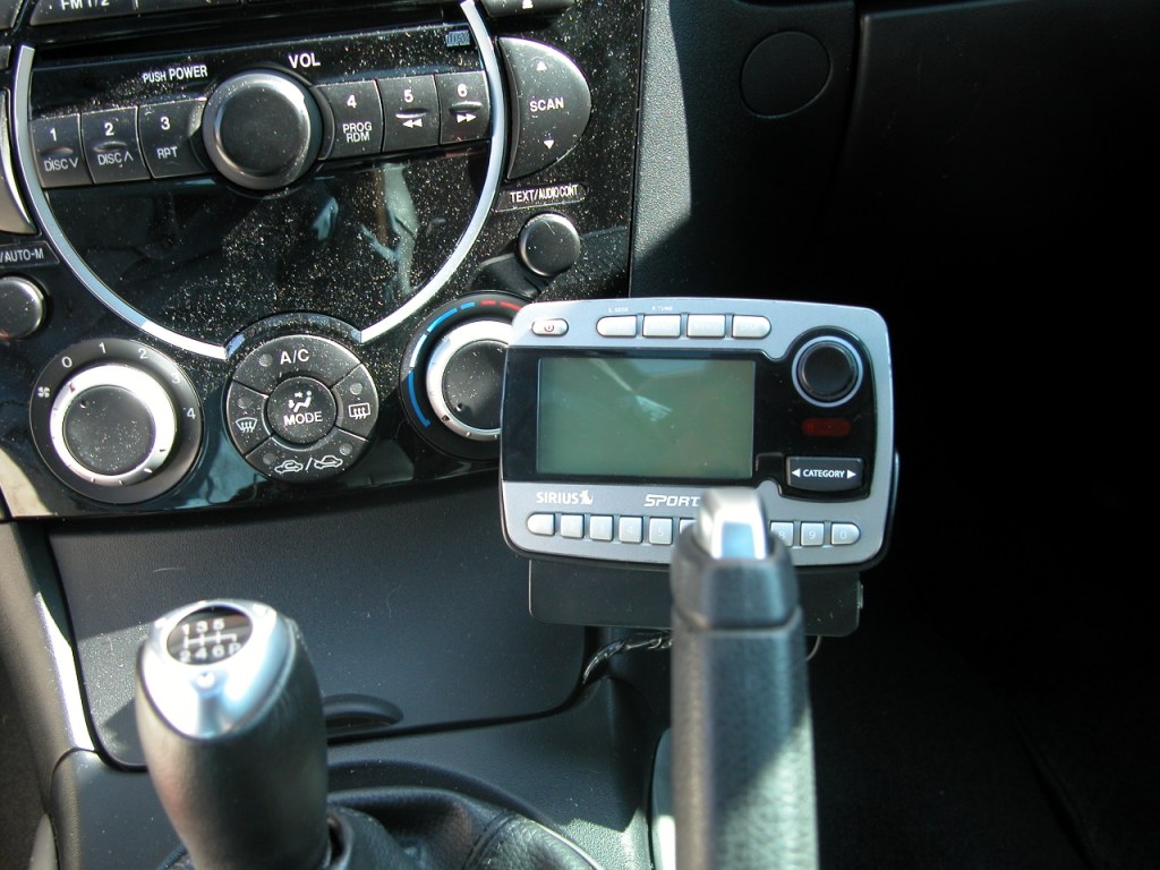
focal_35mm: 49
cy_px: 435
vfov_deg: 29.7
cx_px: 580
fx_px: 1642
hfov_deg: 38.9
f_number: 3
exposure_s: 1/37.5
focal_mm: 12.7
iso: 100
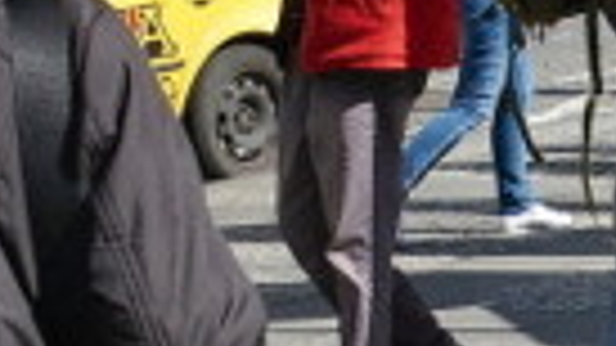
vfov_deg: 5.9
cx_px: 1403
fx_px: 3348
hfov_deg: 9.5
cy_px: -180
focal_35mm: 205
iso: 560
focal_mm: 28
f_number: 13
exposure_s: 1/640
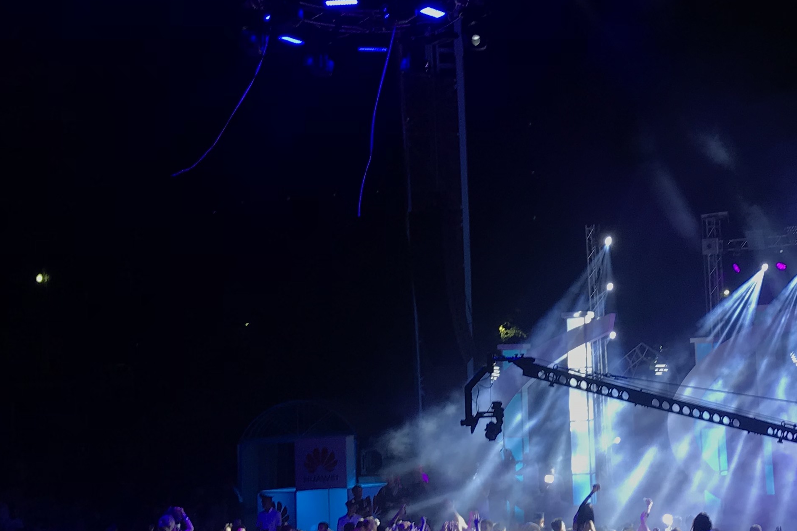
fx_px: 1373
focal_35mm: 62
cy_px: 244
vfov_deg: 21.9
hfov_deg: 31.8
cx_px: 588
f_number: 1.8
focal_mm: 3.99
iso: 25
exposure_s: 1/50
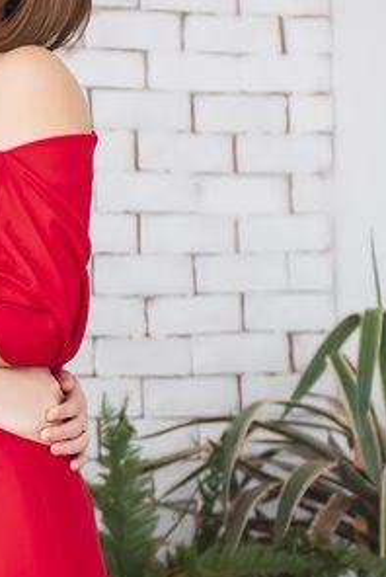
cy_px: 272
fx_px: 3450
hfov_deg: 6.3
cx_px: -199
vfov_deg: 9.6
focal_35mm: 215
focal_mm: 50
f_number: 2.8
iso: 320
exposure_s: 1/200
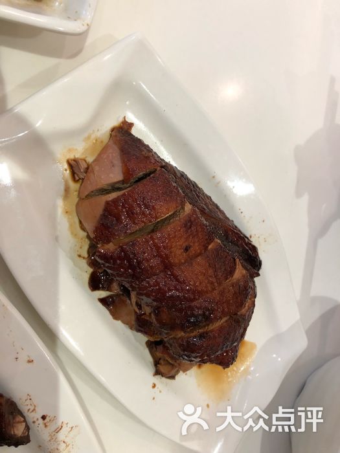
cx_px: 170
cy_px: 226
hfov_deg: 48.2
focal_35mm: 29
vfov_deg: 61.7
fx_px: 380
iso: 32
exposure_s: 1/25
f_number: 1.8
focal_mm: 3.99
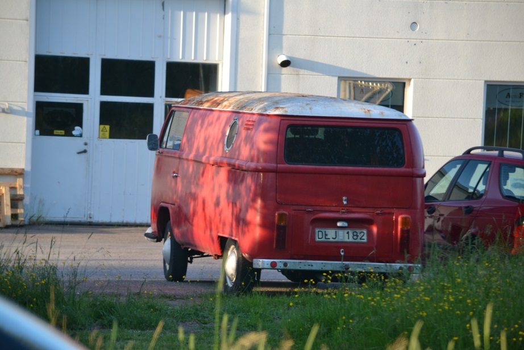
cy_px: 175
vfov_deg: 7.0
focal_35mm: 195
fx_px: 2839
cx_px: 262
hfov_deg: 10.5
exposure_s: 1/60
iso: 450
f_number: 4.8
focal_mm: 130
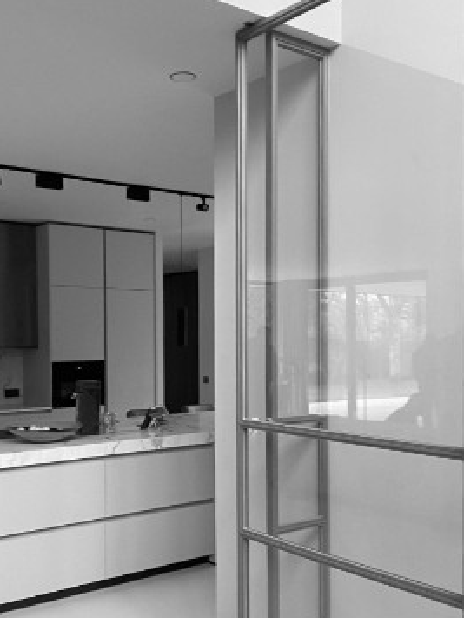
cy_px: 377
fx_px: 696
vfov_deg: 47.5
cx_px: 189
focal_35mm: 39
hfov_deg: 36.8
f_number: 1.8
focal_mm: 4.2
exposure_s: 1/60
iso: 160
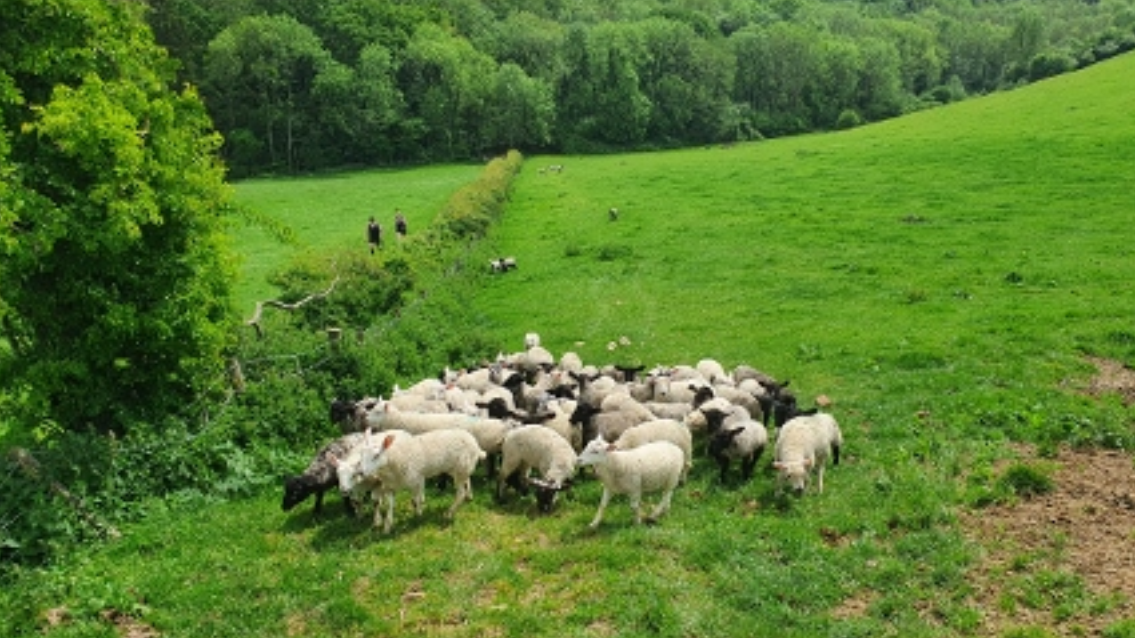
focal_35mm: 30
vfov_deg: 38.9
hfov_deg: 64.3
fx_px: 903
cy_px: 355
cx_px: 574
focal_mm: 4.32
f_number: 2.4
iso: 50
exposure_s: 1/1676
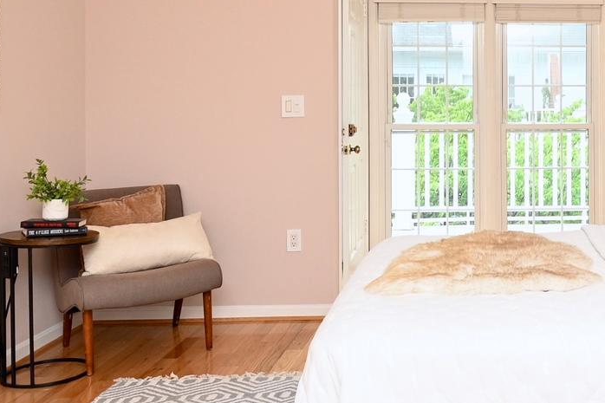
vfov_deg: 29.7
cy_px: 72
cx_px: 522
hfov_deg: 41.6
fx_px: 739
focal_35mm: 44
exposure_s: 1/50
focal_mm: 10
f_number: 7.1
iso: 320
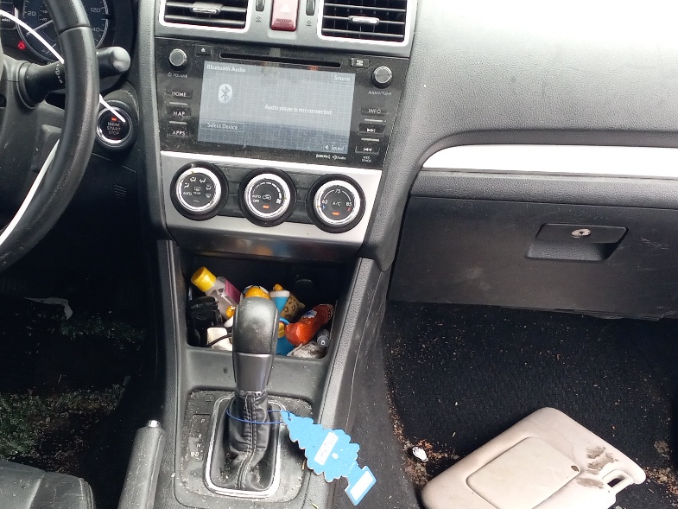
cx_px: 260
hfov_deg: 34.8
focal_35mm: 55
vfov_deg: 26.5
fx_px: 1077
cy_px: 287
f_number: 1.8
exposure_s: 1/120
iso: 84
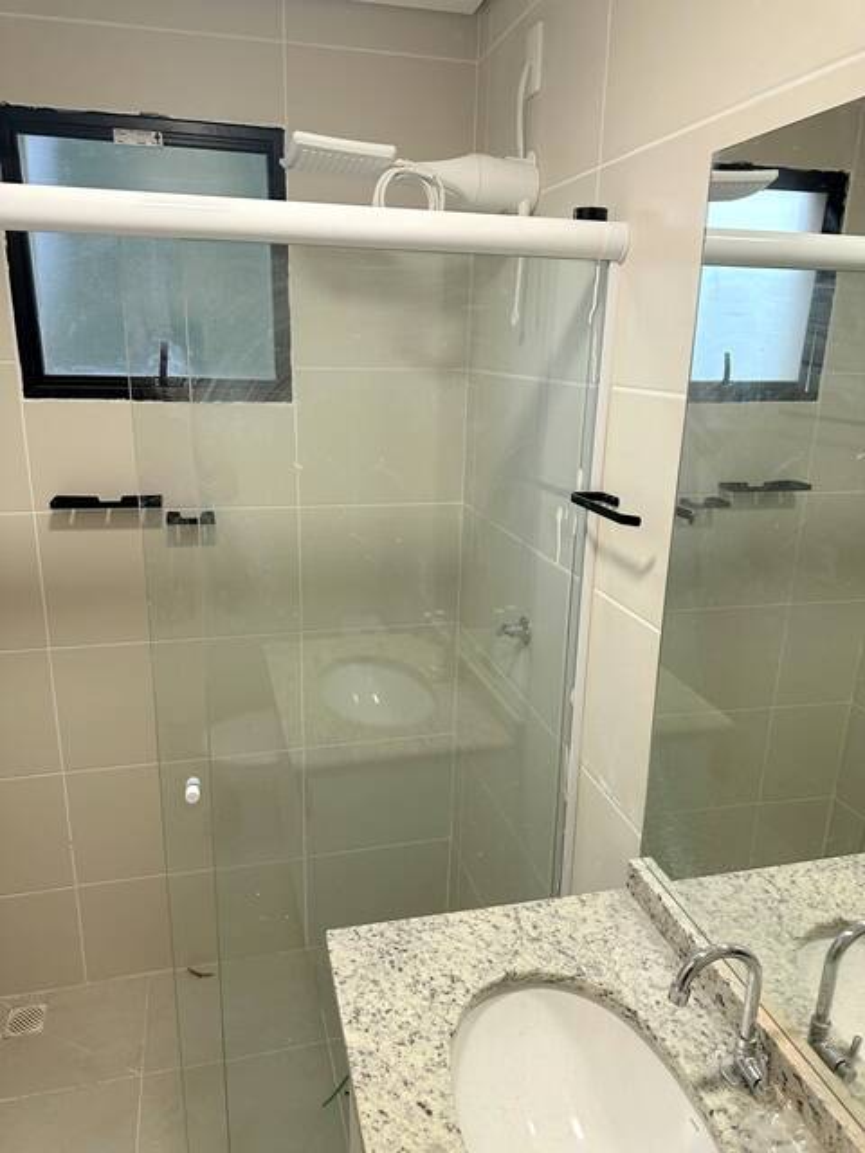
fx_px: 800
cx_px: 432
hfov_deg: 56.8
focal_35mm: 24
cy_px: 576
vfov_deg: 71.6
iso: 160
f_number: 1.78
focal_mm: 6.86
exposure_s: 1/120
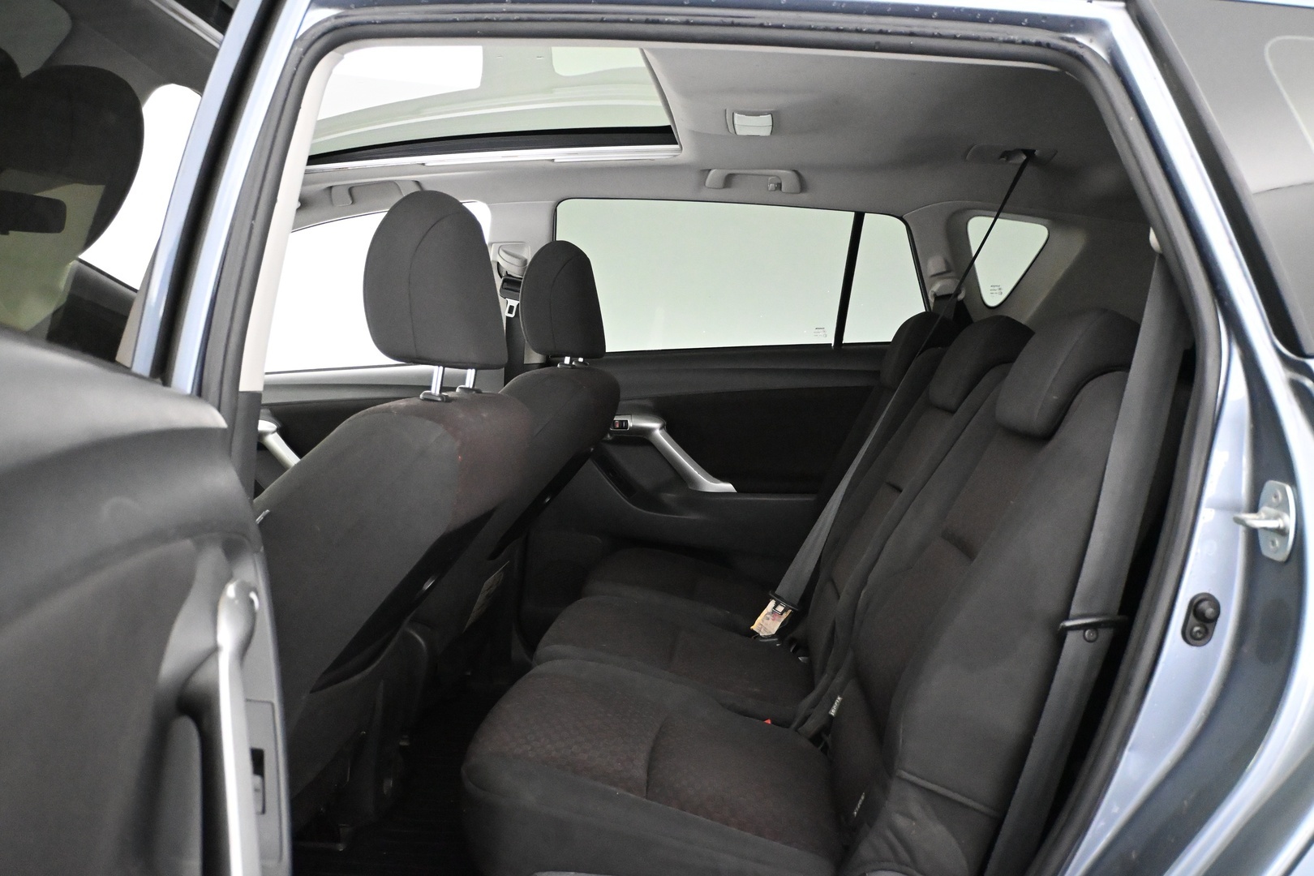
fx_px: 1068
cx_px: 657
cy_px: 438
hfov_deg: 63.2
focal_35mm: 29
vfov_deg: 44.6
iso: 9000
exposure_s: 1/60
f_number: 3.8
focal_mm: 19.5
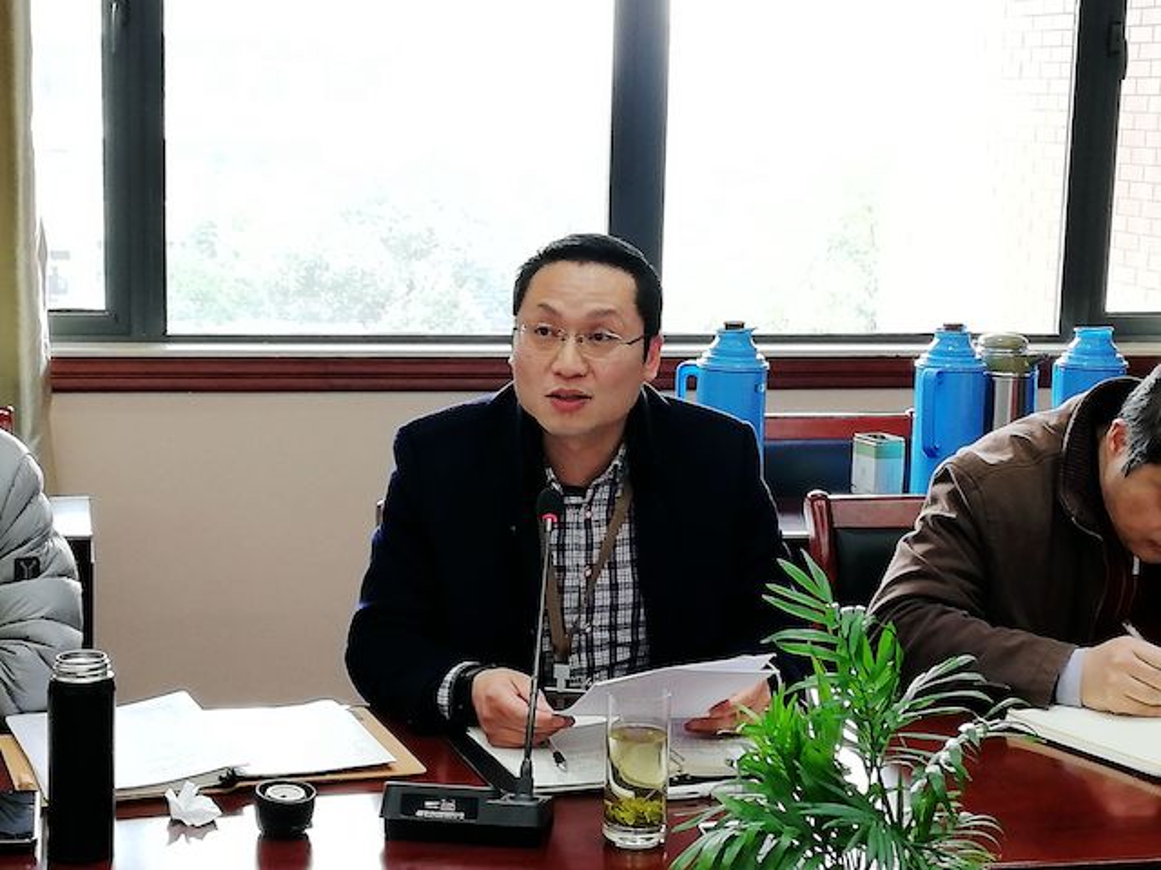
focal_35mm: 68
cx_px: 580
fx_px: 2281
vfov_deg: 21.6
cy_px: 435
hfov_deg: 28.6
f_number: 2.2
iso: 200
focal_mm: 3.81
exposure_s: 1/50
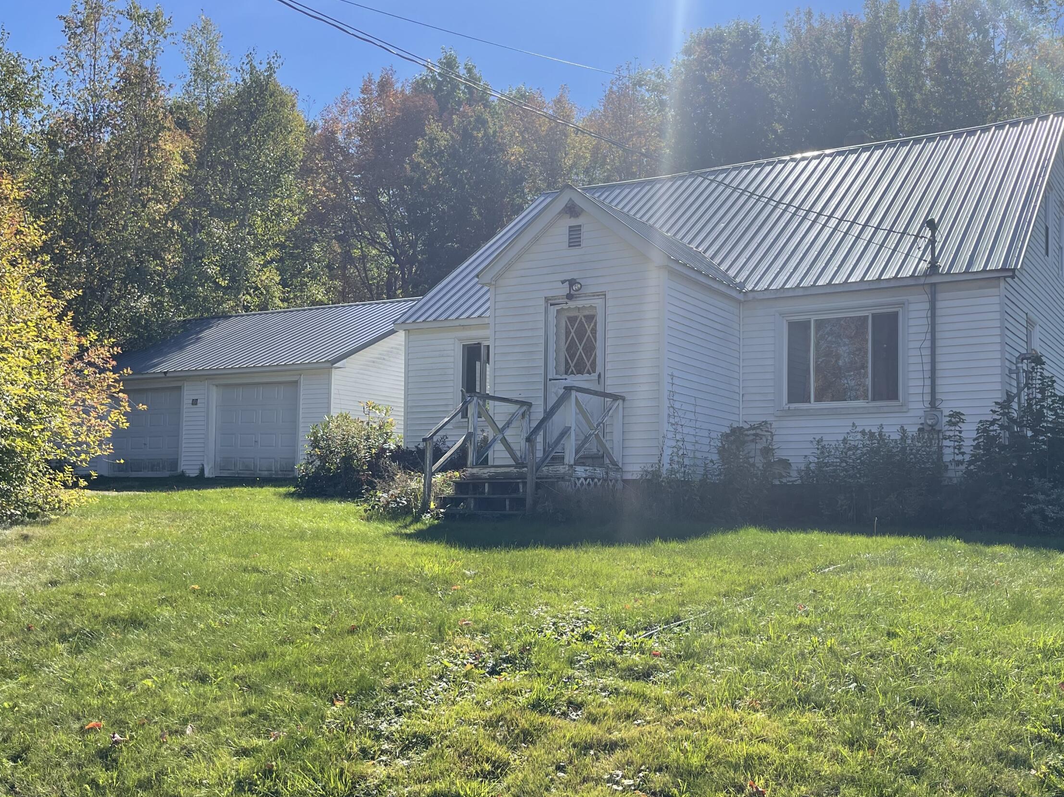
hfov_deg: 53.5
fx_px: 1045
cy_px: 441
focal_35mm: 34
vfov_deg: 41.7
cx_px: 645
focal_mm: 5.1
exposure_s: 1/2717
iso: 32
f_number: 1.6
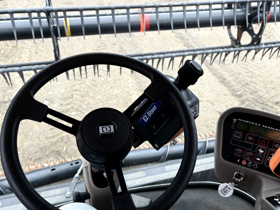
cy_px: 113
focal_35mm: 32
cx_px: 151
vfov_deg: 44.1
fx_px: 259
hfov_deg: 56.7
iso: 50
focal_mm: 5.96
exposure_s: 1/121
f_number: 1.6
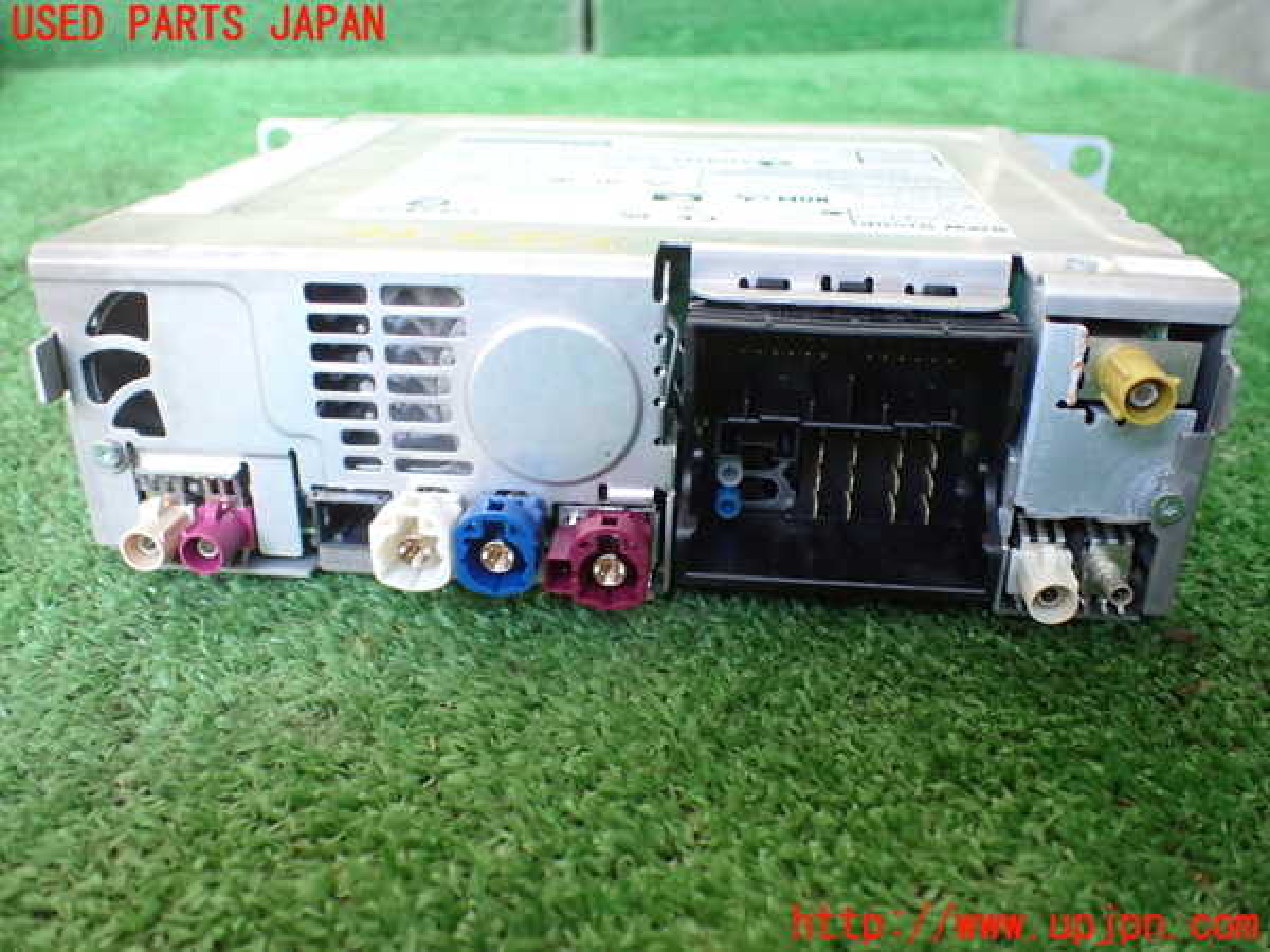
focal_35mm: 30
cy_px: 476
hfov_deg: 60.0
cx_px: 635
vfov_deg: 46.8
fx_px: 1101
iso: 800
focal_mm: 5.4
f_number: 2.3
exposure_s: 1/60
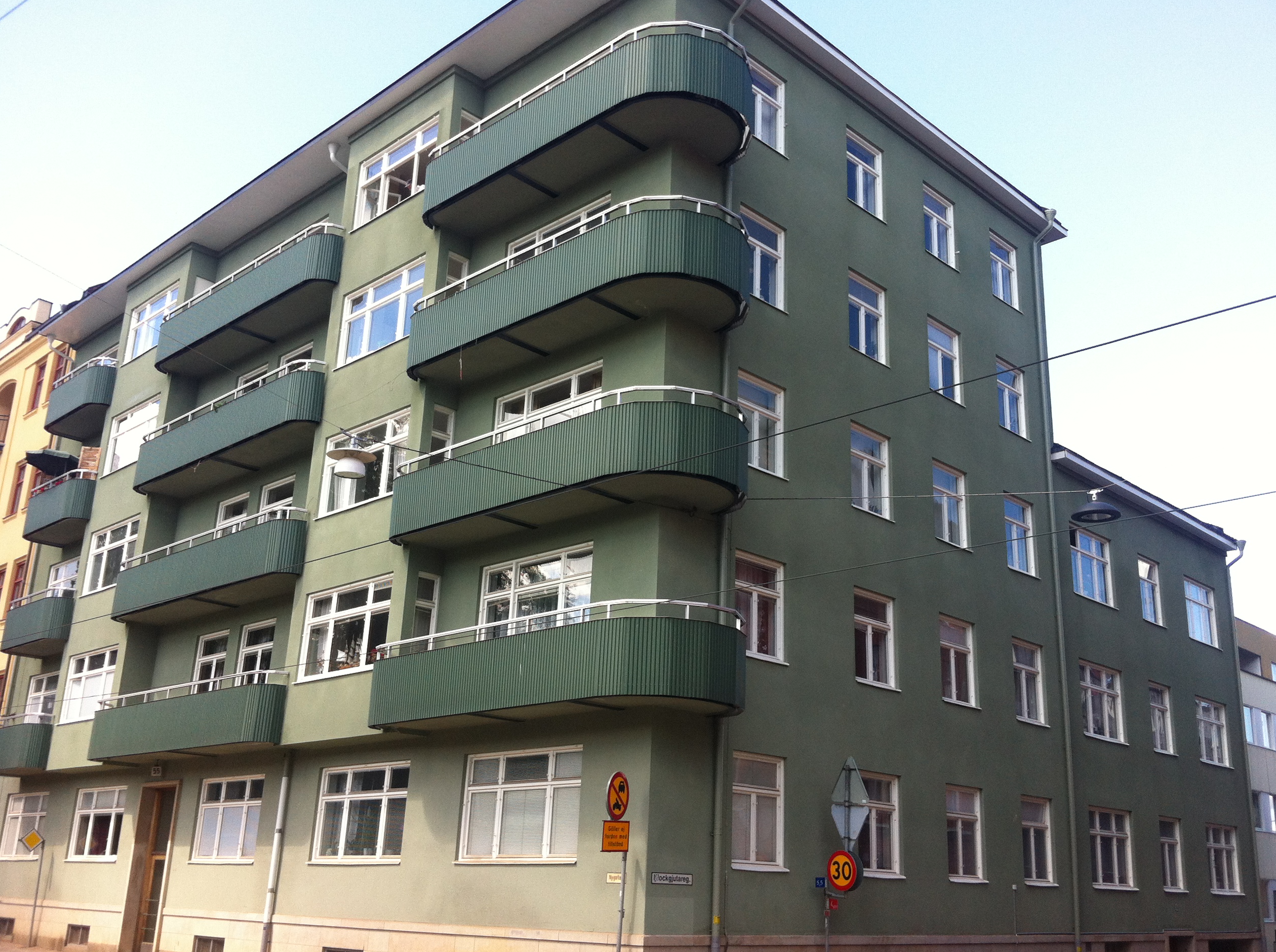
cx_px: 645
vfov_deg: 39.6
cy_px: 470
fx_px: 1325
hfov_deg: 51.4
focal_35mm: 36
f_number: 2.8
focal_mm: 3.85
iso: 80
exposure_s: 1/275
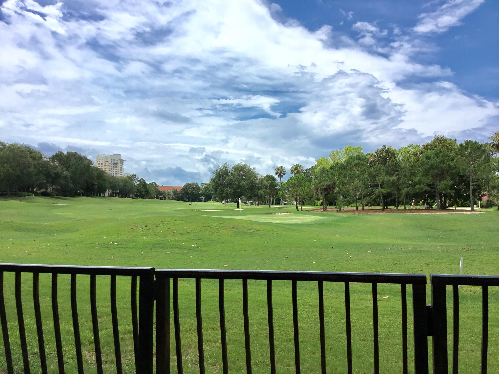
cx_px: 250
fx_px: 447
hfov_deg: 58.4
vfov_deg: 45.4
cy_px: 187
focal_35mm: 31
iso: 25
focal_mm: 3.3
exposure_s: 1/2146
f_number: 2.4
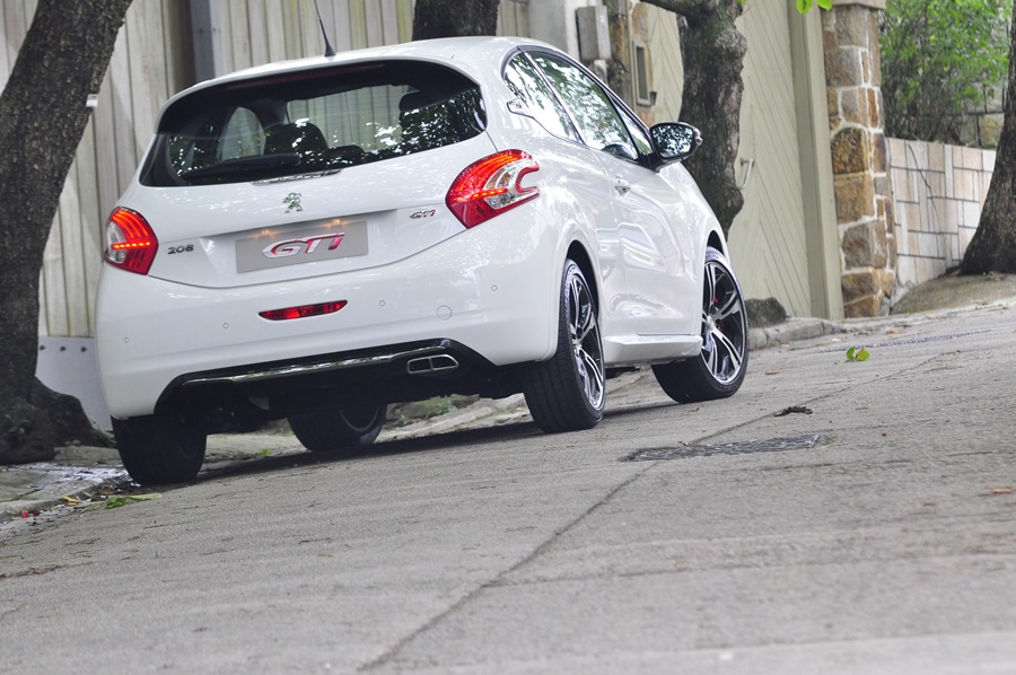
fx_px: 6766
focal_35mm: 240
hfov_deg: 8.6
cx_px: 508
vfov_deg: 5.7
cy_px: 338
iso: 1000
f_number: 5.6
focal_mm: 160
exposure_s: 1/250
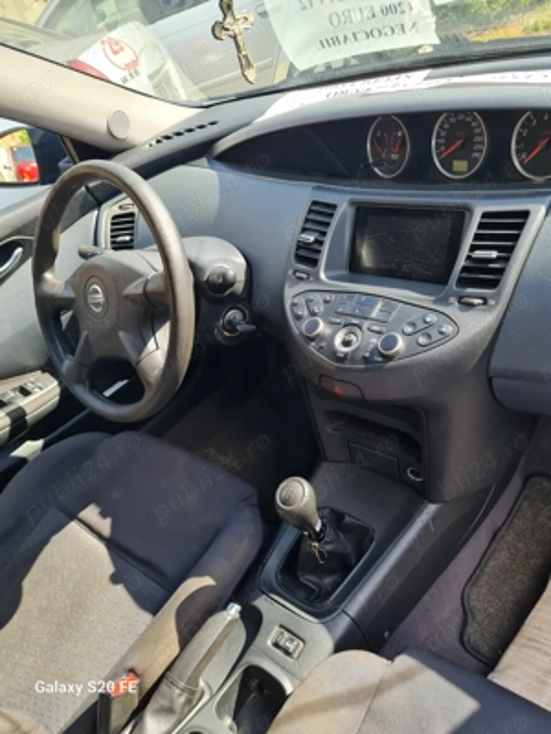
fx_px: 552
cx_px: 276
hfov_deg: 53.1
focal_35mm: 26
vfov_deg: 67.3
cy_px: 367
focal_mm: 5.4
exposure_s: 1/286
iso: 50
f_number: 1.8
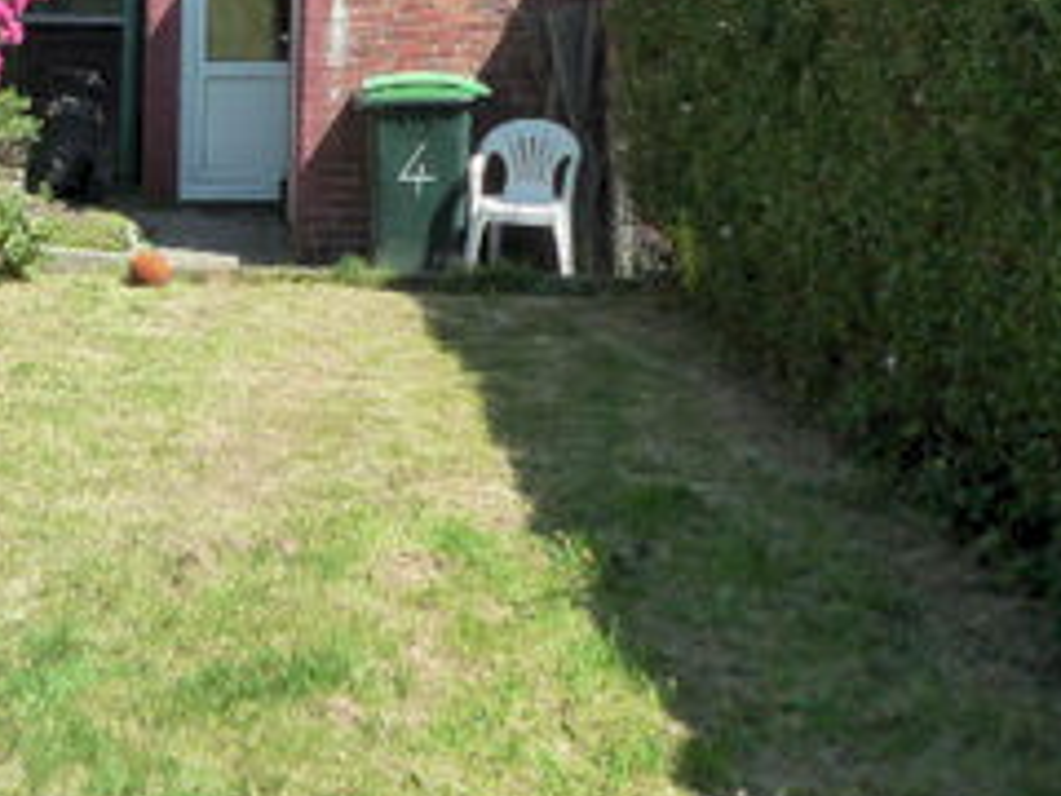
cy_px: 38
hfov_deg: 26.1
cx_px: 172
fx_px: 2237
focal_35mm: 73
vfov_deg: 19.7
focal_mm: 4.4
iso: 160
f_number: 3.5
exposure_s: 1/500
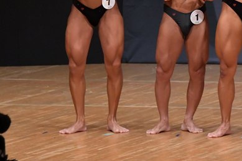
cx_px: 156
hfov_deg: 3.8
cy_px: 21
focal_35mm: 538
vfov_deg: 2.6
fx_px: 3615
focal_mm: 180
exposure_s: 1/400
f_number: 5.6
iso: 6400
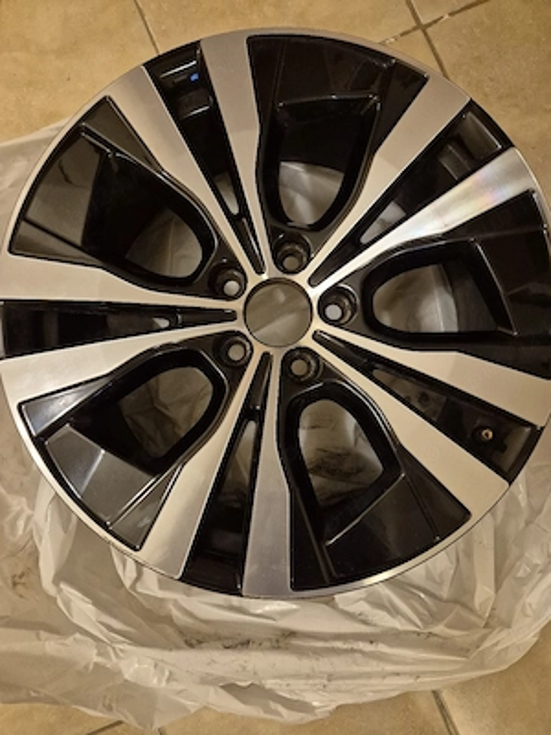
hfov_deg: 58.9
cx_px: 276
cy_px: 368
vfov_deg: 73.9
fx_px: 488
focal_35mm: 23
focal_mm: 5.4
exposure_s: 1/100
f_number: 1.8
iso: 800
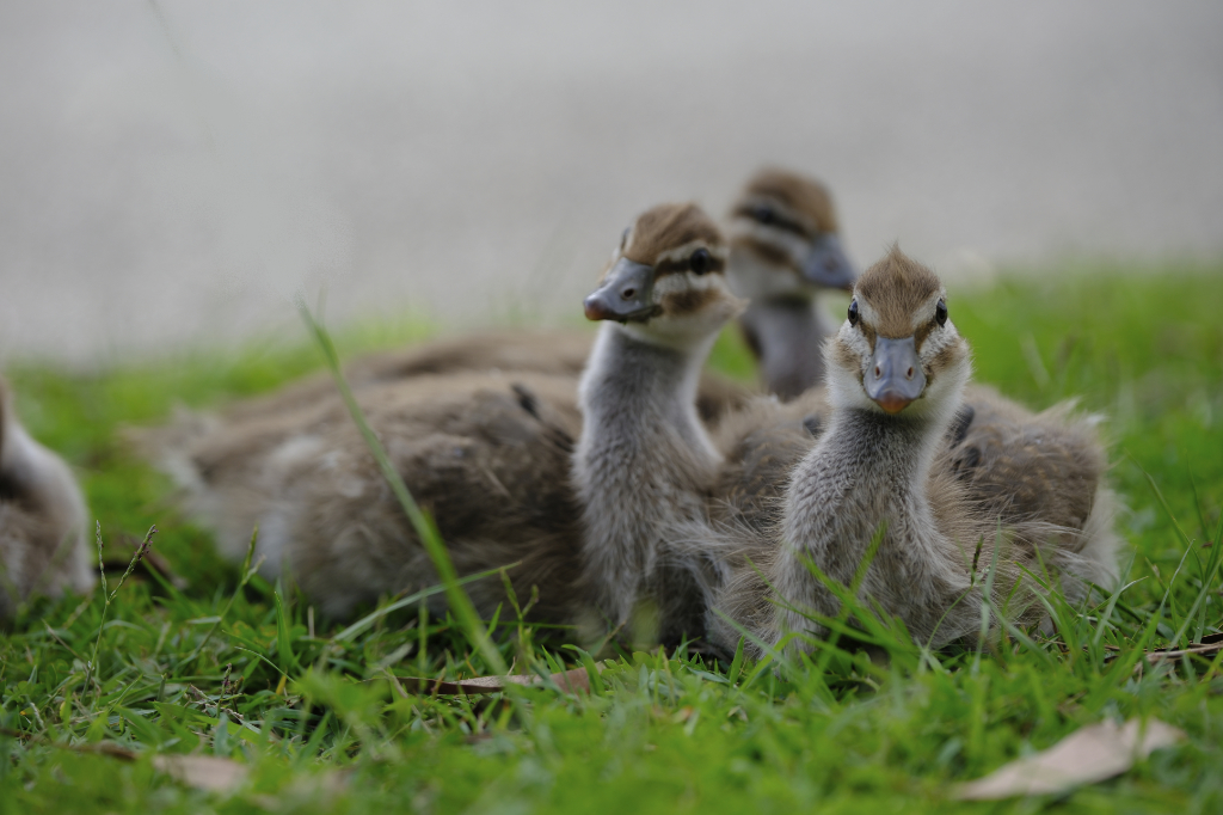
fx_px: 6588
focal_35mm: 194
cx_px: 612
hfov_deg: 10.6
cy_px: 408
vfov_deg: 7.1
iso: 125
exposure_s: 1/400
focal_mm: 129.2
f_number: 4
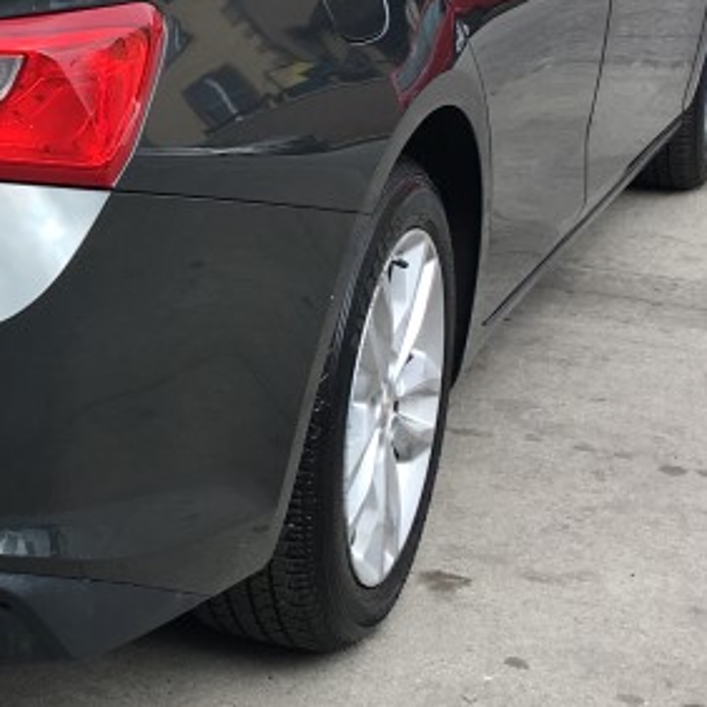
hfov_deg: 17.6
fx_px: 2149
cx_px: -188
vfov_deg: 18.6
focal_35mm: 93
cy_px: 233
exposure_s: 1/680
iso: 25
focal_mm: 4.15
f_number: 2.2
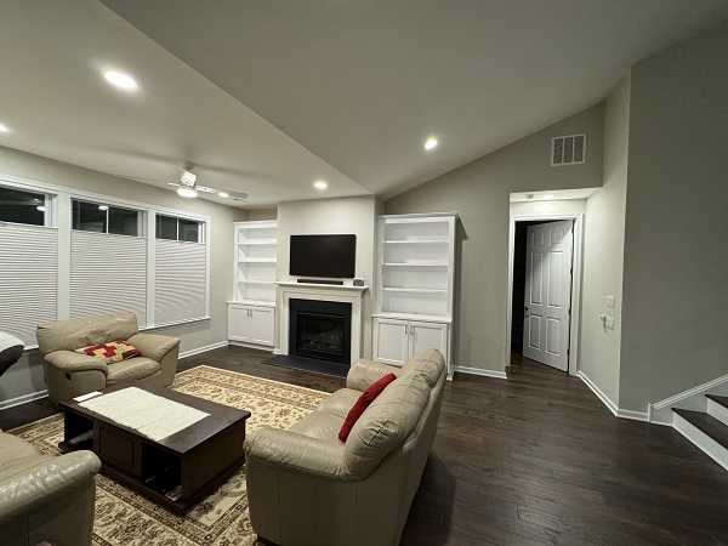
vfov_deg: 85.7
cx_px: 364
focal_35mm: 14
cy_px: 273
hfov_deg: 102.1
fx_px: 294
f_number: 2.2
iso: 250
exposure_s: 1/60
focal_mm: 2.22
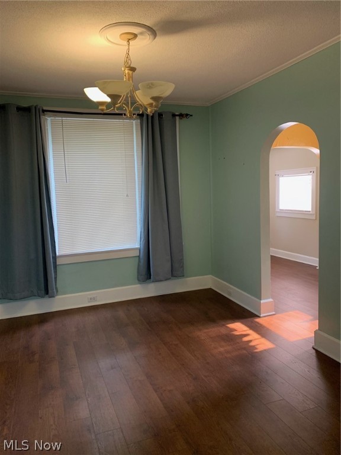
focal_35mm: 26
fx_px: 341
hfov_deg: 53.1
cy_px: 228
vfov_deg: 67.3
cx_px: 170
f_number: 1.8
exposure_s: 1/60
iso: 160
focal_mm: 4.25
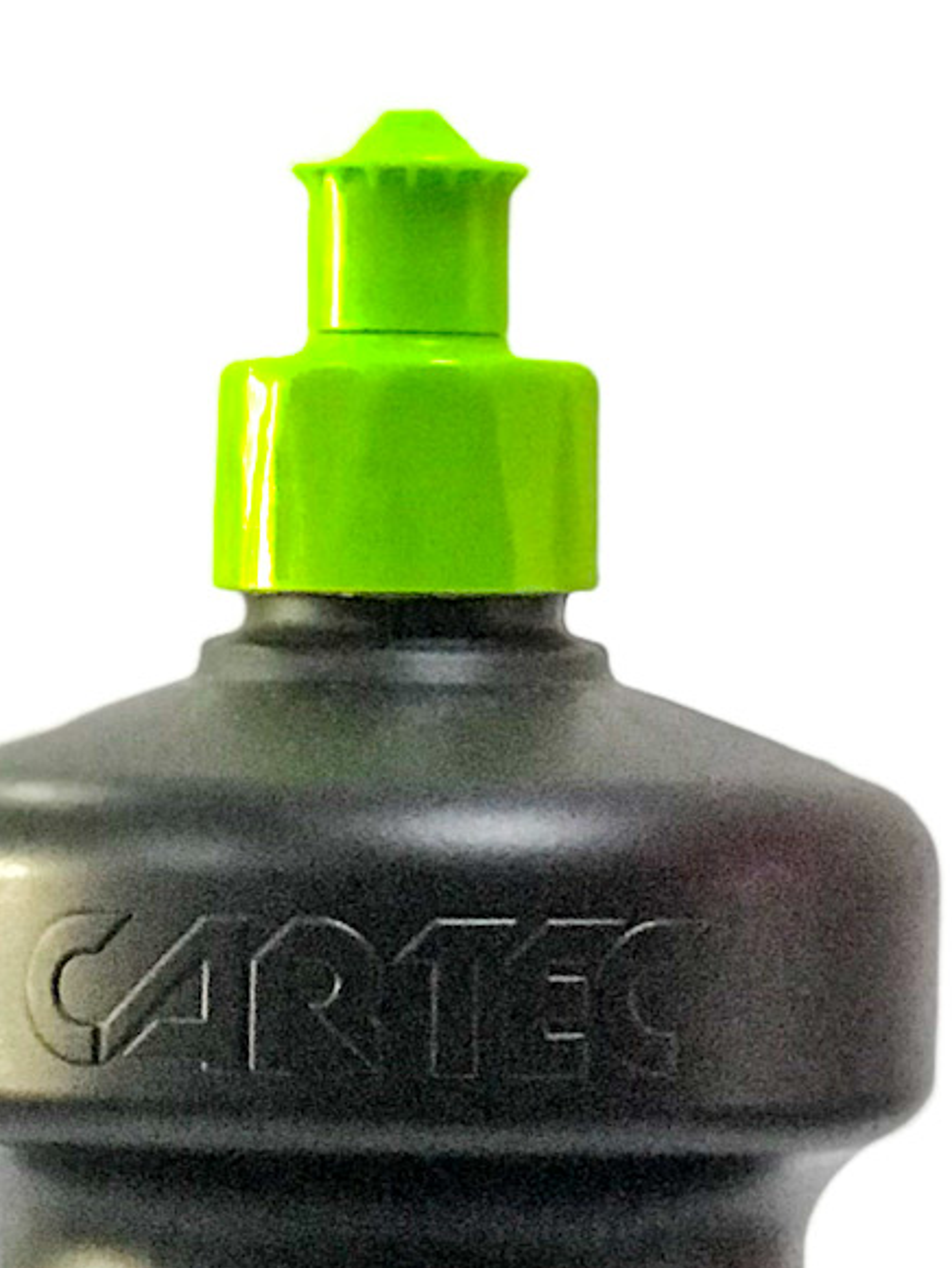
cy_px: 1877
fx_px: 7368
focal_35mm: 201
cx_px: 382
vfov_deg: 9.6
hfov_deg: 7.4
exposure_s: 1/50
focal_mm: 6.6
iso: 500
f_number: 2.8
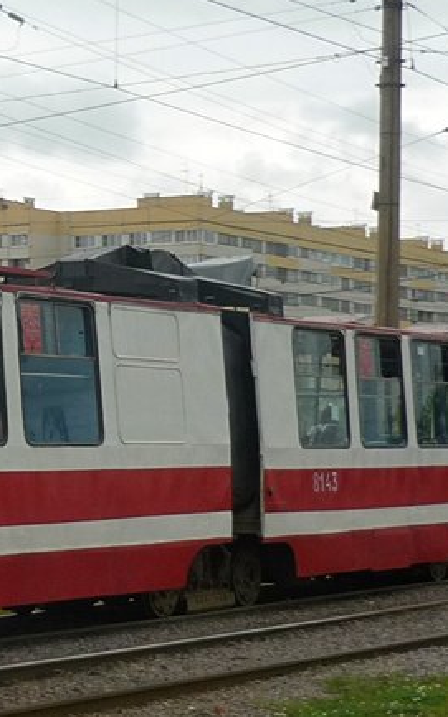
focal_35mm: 95
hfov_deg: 13.3
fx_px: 1857
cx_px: -111
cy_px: 329
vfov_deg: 21.9
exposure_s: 1/200
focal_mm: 6.3
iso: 100
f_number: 2.9
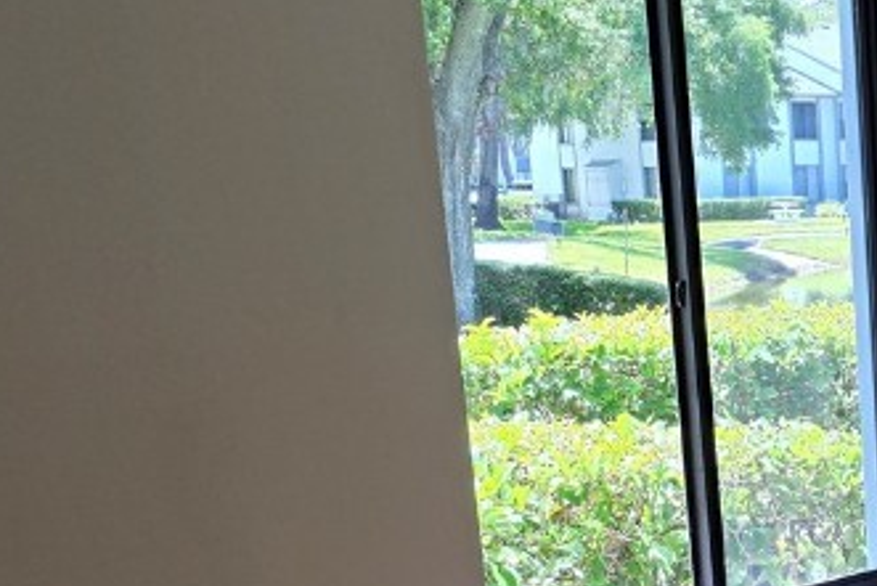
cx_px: 1131
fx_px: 1803
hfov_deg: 24.1
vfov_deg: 17.9
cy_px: 626
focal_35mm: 74
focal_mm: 6.3
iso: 50
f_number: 1.7
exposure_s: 1/180
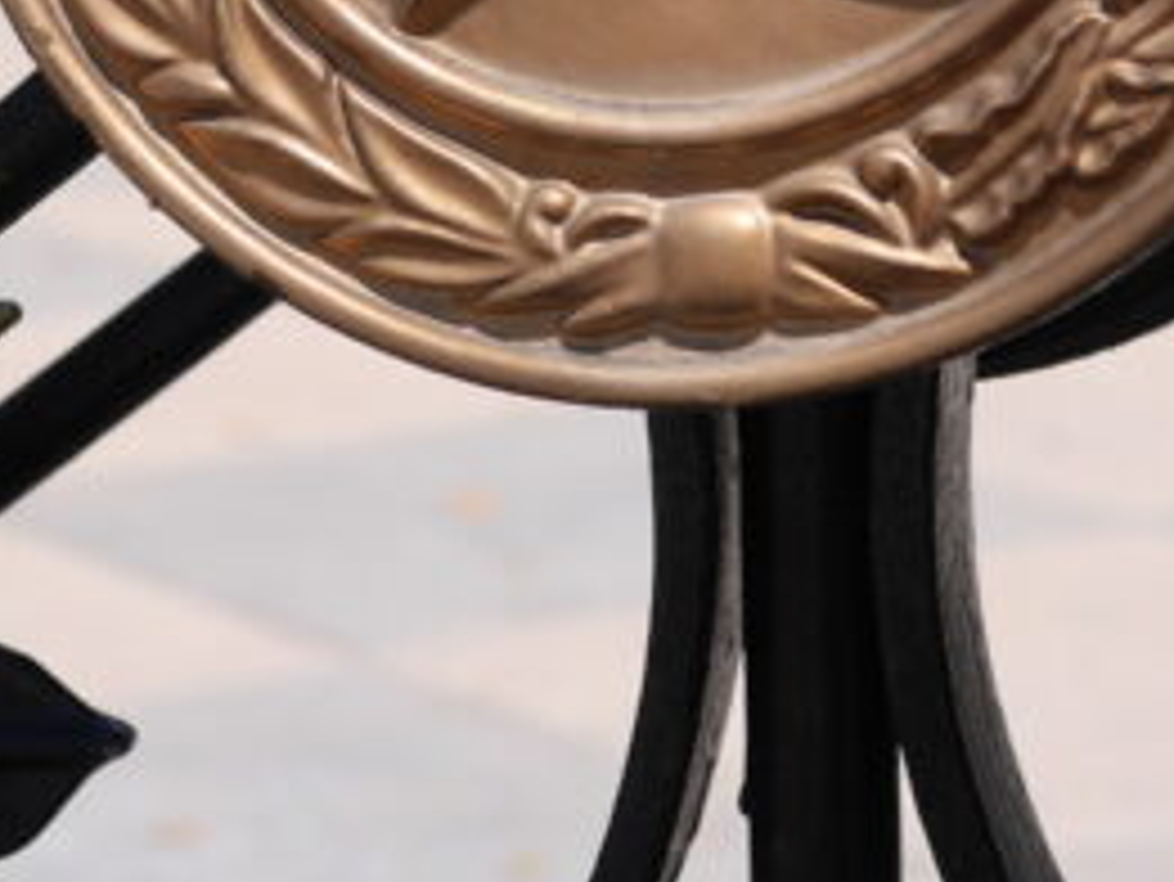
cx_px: 648
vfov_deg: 9.8
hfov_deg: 13.4
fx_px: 4988
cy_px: -410
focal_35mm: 147
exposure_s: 1/800
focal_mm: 25
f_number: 4.5
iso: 200
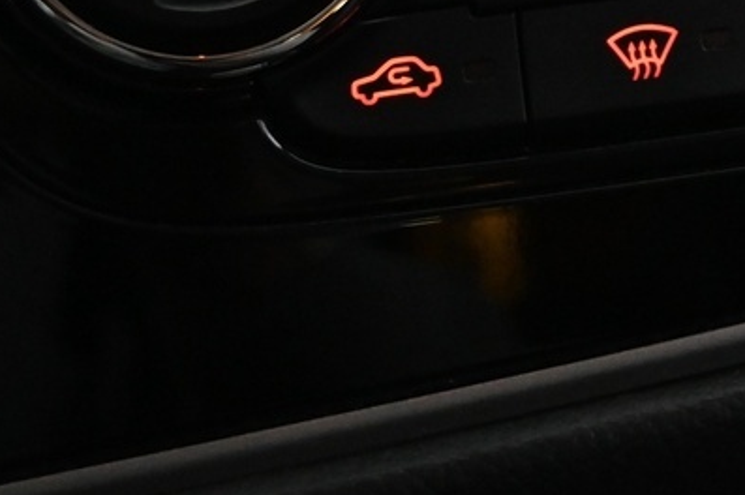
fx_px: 3039
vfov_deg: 9.0
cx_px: 923
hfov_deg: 13.5
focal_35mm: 147
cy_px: -360
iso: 2800
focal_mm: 24
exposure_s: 1/40
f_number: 4.2
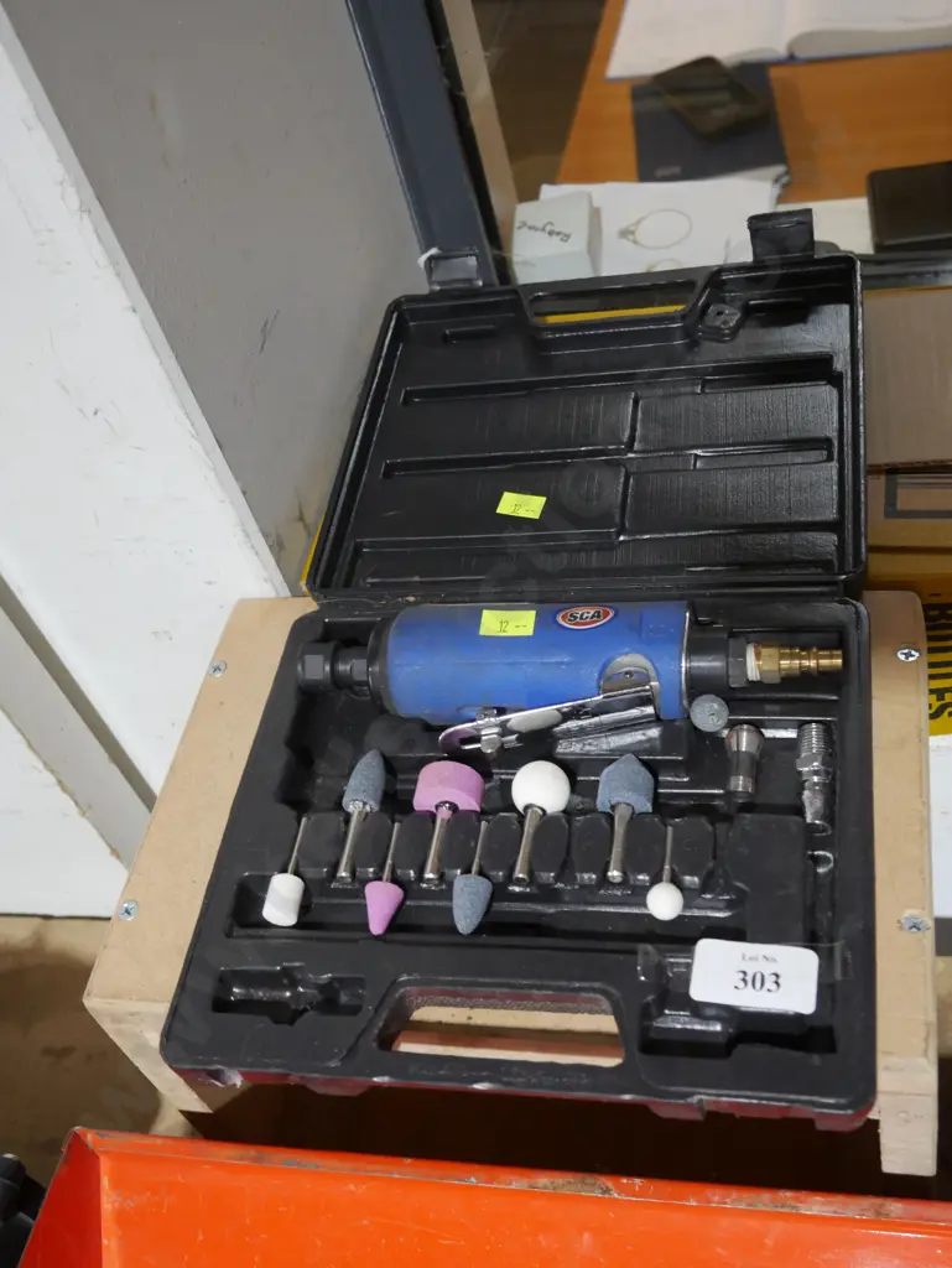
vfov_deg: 49.0
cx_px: 476
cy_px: 634
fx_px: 1392
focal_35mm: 38
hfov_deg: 37.8
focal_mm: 19
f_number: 4.1
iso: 1250
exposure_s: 1/60
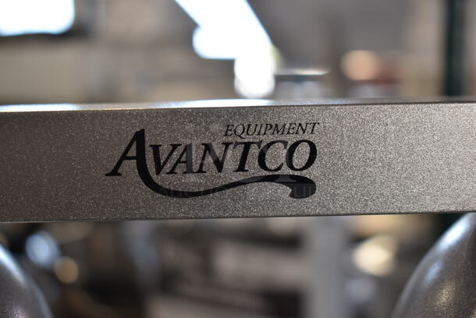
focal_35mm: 52
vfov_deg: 25.8
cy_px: 159
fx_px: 695
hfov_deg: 37.8
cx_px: 238
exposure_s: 1/60
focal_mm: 35
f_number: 4.5
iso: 500
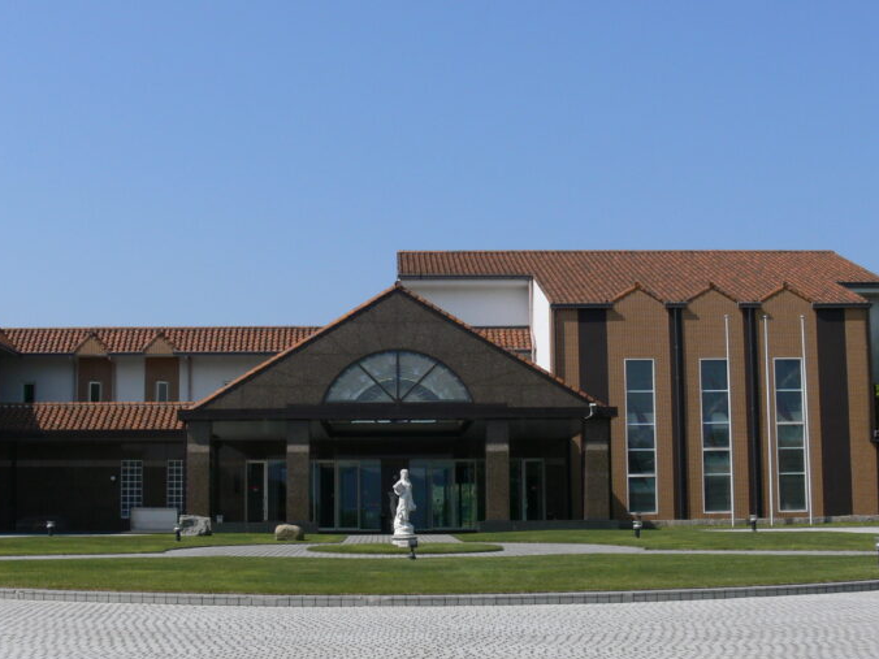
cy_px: 343
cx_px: 402
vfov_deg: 27.5
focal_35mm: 53
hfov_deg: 36.1
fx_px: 1346
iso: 80
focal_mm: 7.4
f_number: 6.3
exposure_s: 1/400
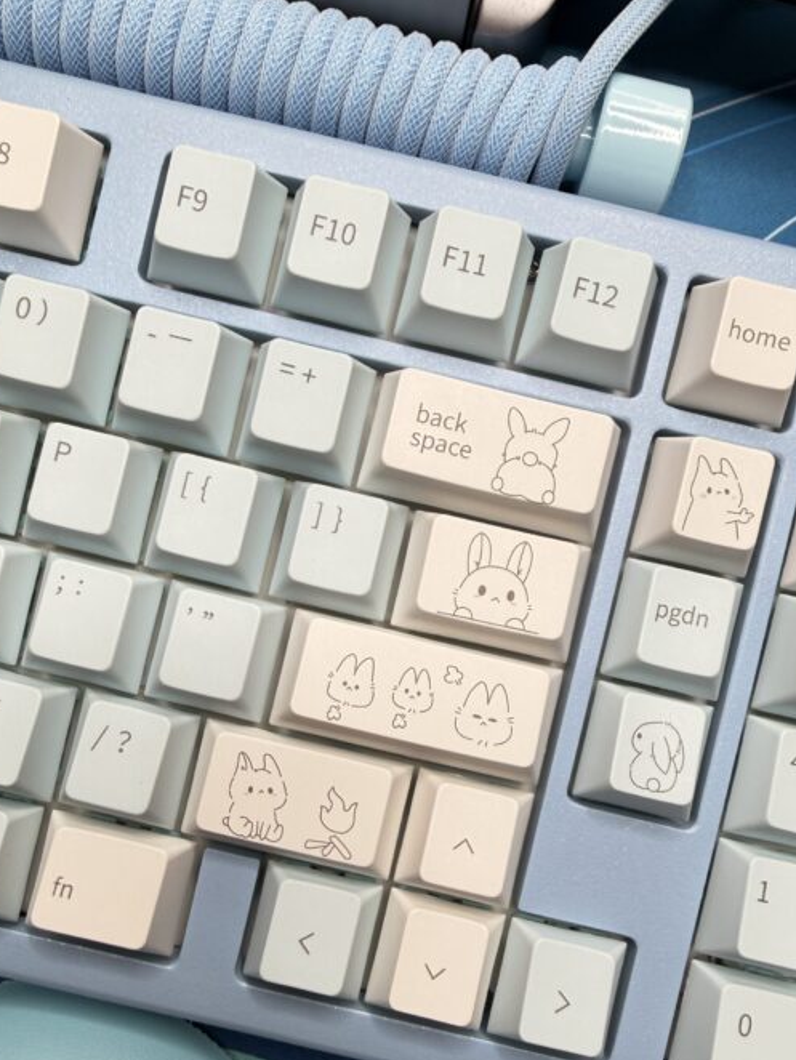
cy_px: 636
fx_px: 889
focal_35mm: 29
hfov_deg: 48.3
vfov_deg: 61.1
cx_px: 405
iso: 64
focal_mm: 2.22
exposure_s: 1/62
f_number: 2.2
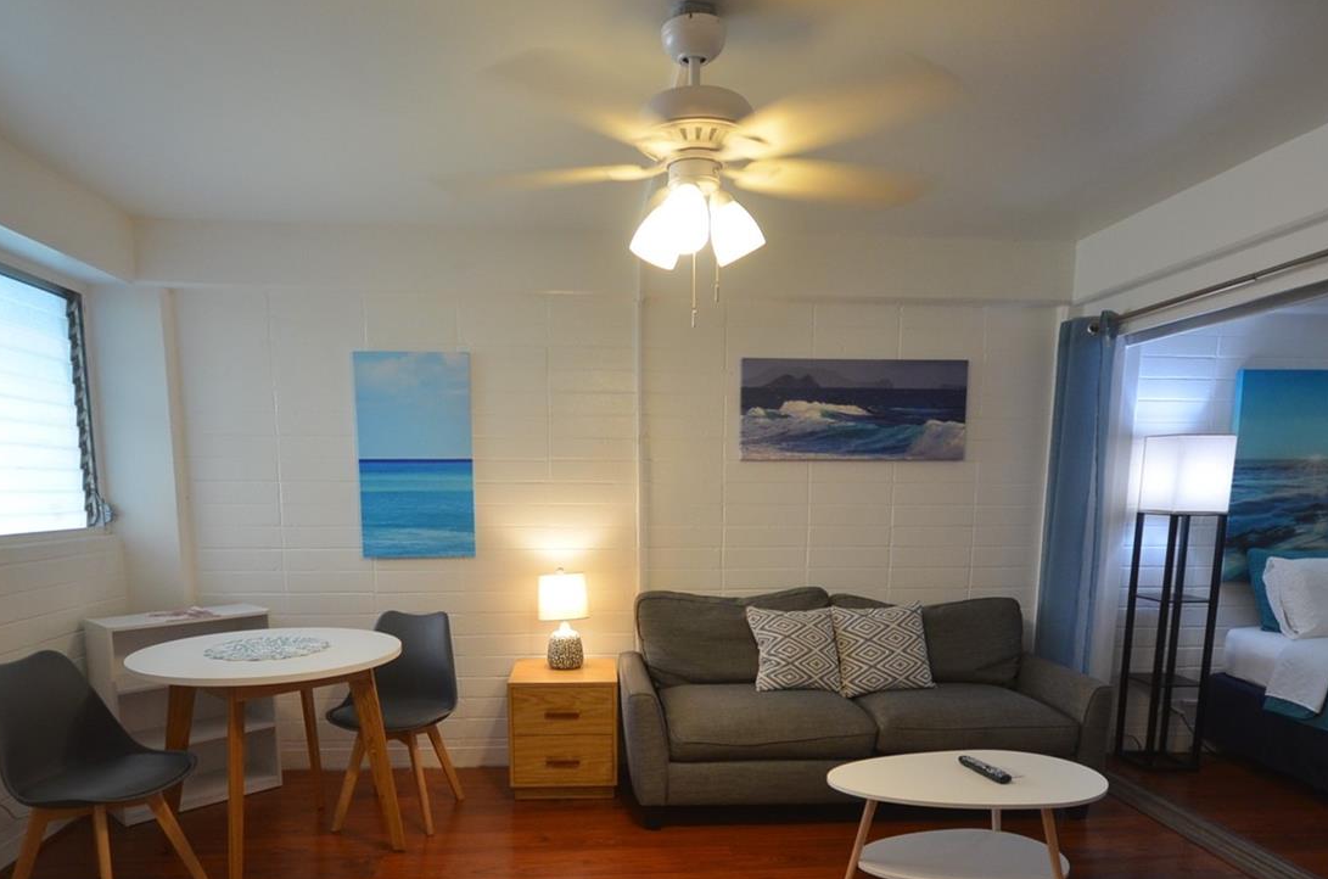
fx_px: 810
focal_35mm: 22
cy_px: 602
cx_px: 632
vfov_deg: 55.5
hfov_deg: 78.7
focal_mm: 10
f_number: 4
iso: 720
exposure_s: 1/60
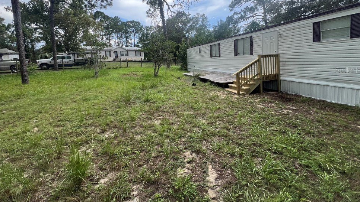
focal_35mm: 15
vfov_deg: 68.8
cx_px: 180
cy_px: 70
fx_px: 143
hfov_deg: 103.0
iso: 32
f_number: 1.8
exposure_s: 1/438
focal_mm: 1.57
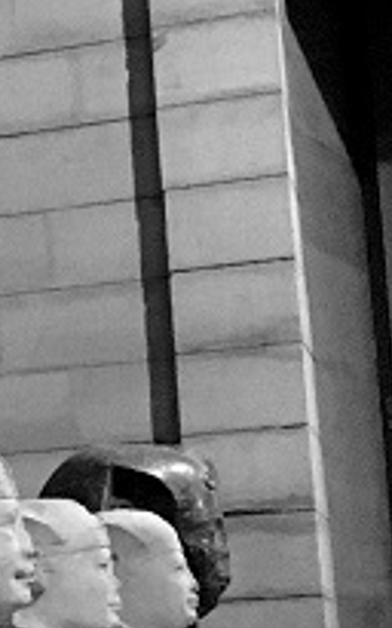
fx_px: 2566
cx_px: -1044
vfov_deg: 13.9
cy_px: 524
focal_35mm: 150
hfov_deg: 7.1
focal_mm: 4.15
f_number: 2.2
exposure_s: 1/17
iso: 250
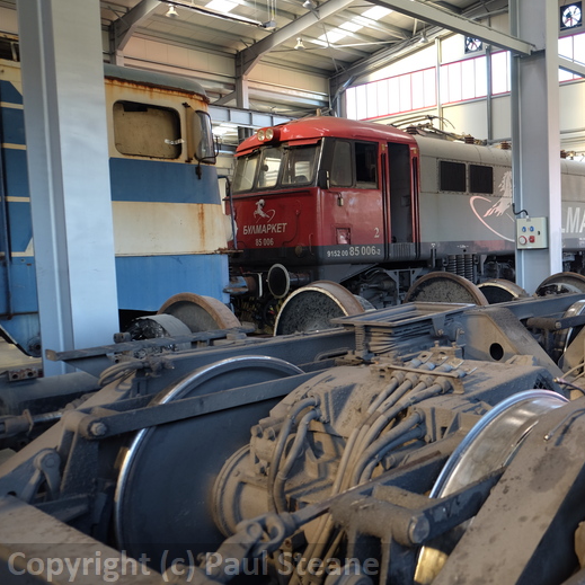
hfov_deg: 45.5
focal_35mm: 35
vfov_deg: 47.2
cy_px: 296
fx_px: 669
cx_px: 444
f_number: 2.8
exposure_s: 1/60
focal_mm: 18
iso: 250
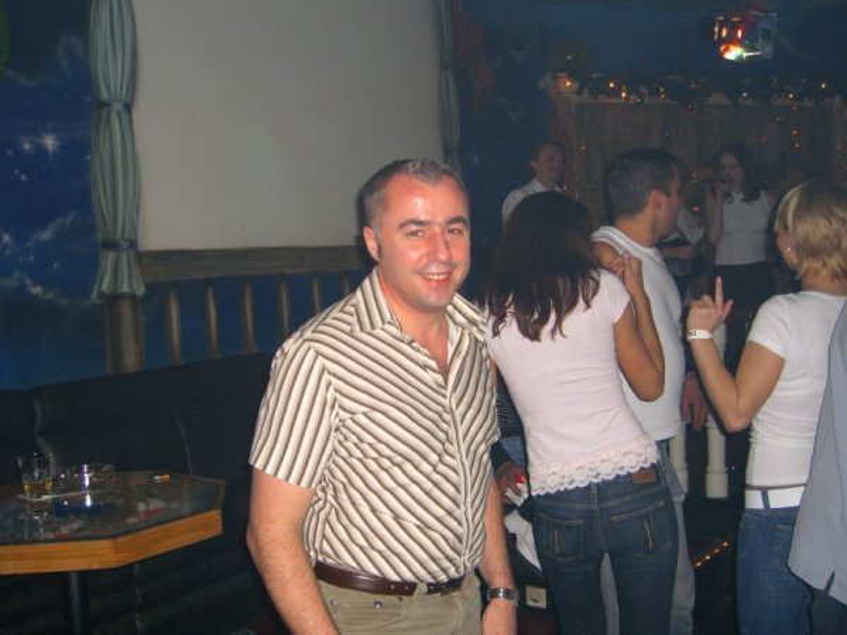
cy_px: 318
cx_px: 424
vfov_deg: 37.7
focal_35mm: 38
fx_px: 930
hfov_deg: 49.0
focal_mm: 7.9
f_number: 2.8
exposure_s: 1/60
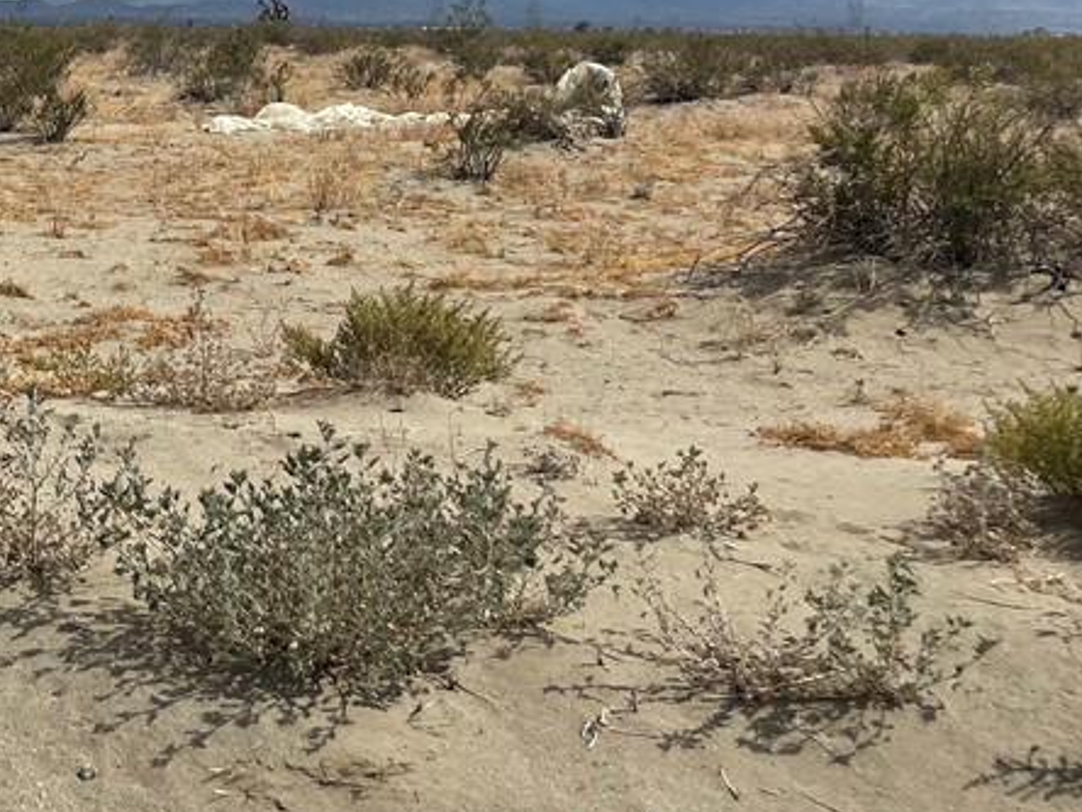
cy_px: 27
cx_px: -158
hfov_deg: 28.7
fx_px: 1875
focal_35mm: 60
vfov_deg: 23.5
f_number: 1.6
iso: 32
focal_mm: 5.1
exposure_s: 1/9174
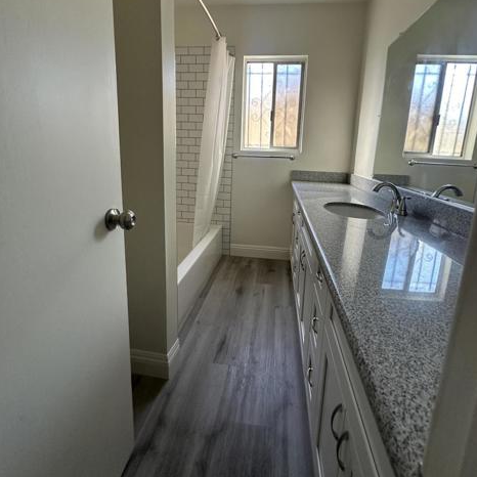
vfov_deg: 83.3
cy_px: 200
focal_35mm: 17
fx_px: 265
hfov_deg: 84.0
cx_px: 244
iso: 250
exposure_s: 1/99
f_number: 2.2
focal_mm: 2.22
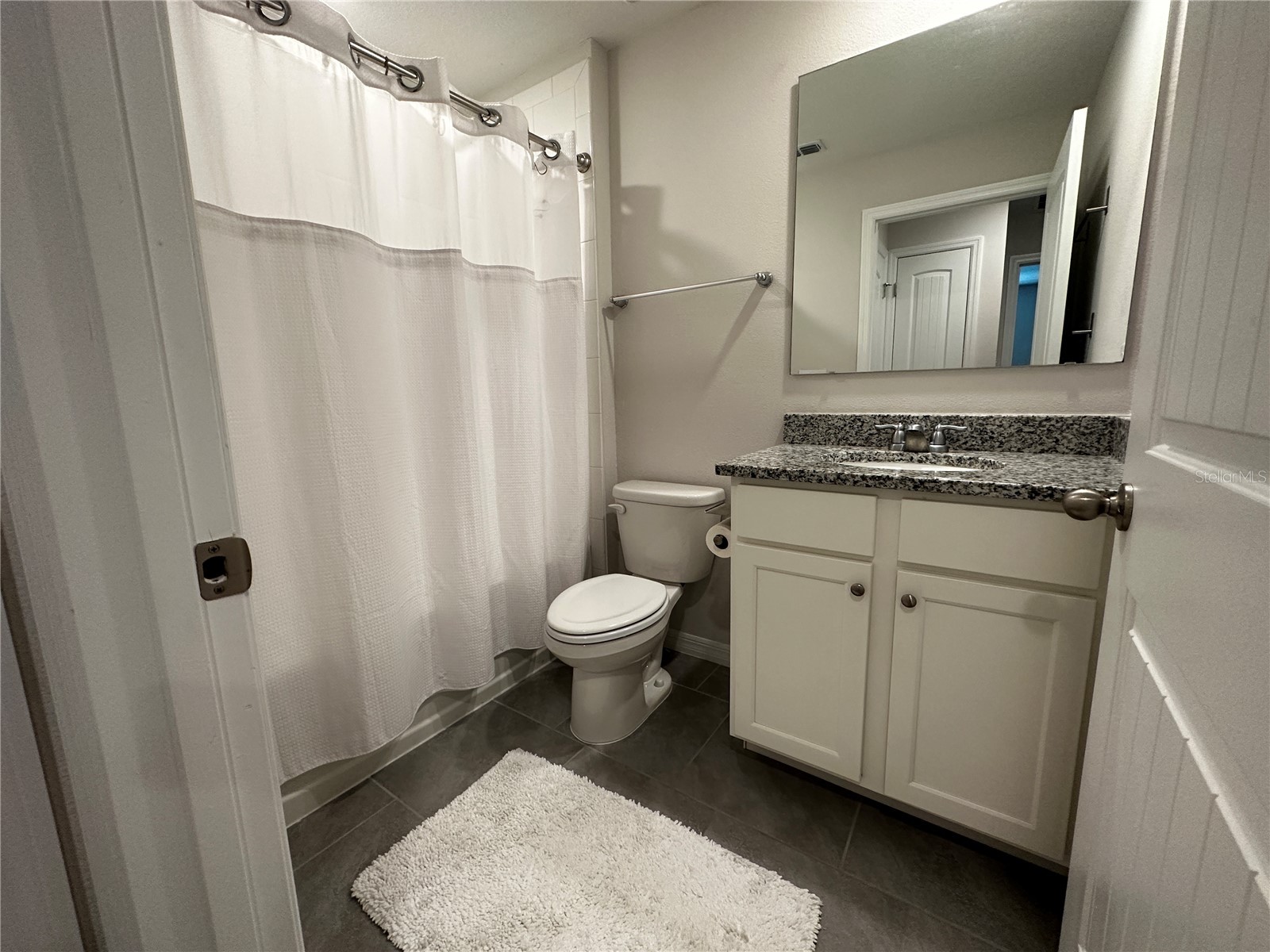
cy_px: 476
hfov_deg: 102.1
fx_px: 514
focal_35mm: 14
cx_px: 635
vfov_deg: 85.7
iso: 250
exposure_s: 1/120
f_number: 2.2
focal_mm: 2.22
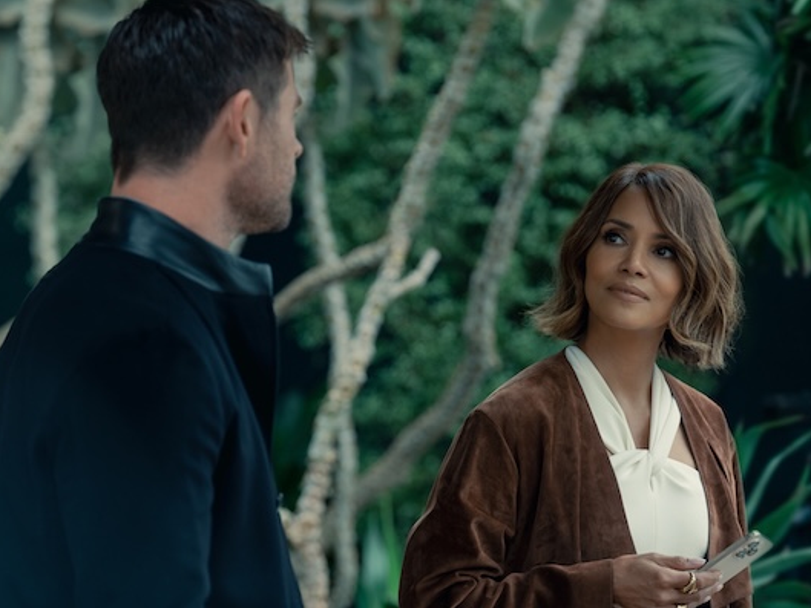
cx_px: 396
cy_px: 303
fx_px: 4242
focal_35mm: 181
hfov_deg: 10.9
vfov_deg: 8.2
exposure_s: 1/500
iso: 500
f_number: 3.6
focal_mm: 110.6
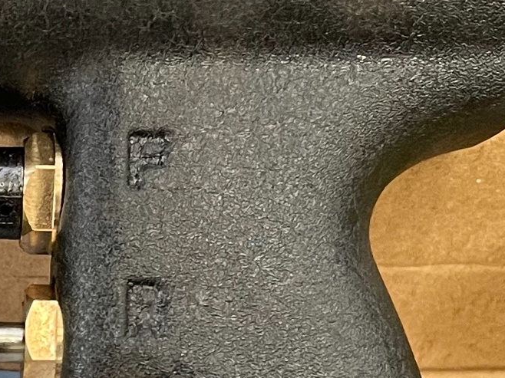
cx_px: -90
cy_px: 541
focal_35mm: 129
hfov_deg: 14.8
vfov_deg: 11.1
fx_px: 1881
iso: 125
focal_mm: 5.1
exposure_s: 1/70
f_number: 1.6
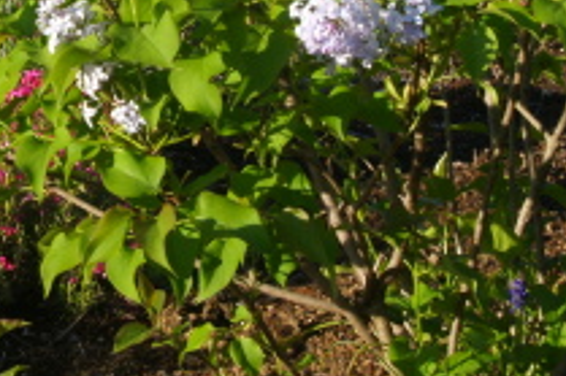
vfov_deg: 9.9
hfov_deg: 14.9
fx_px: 2105
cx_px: -60
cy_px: -164
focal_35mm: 134
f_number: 22
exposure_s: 1/4
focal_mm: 35
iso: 100
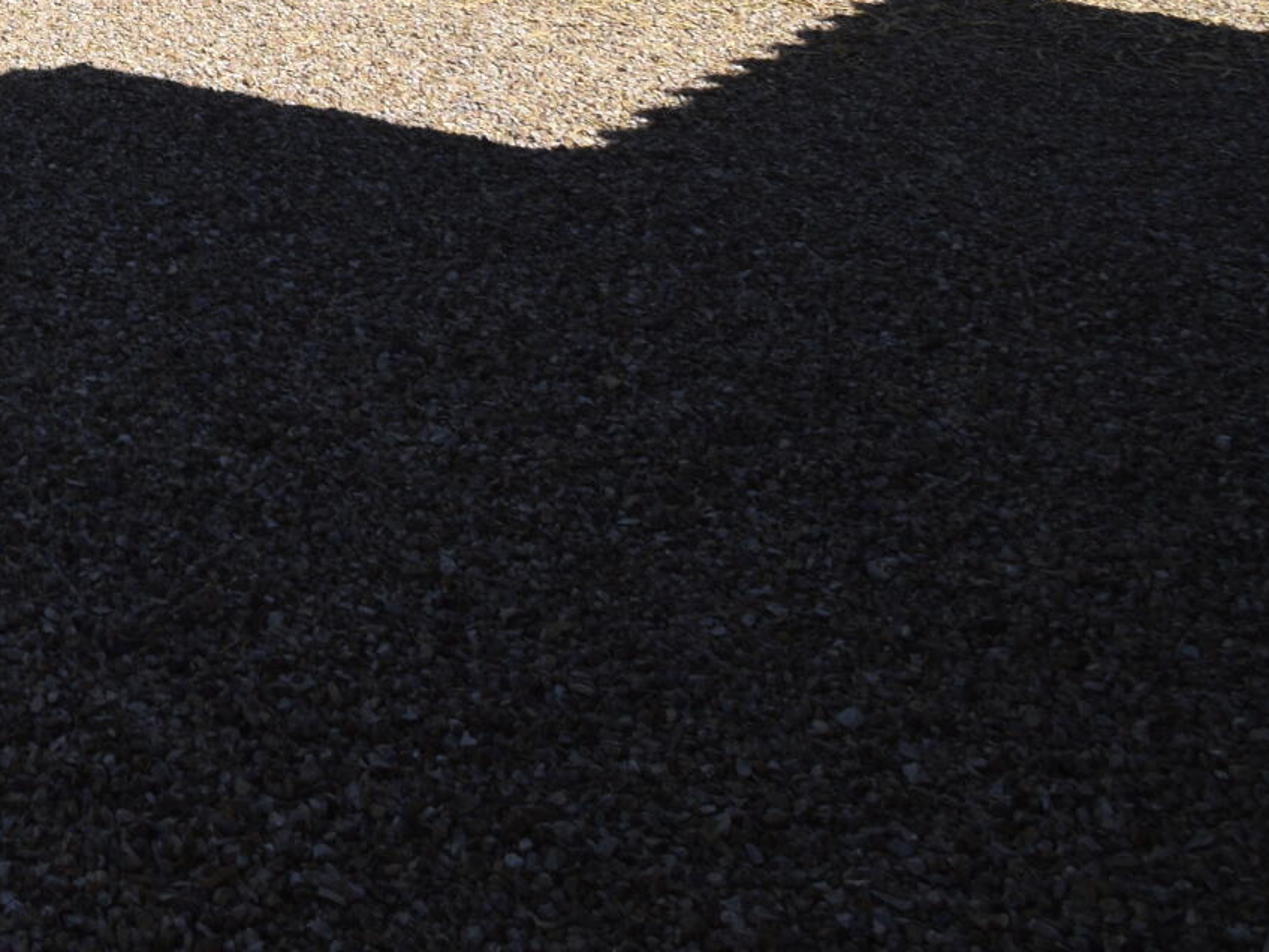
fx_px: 1870
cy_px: -377
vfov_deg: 24.0
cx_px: -370
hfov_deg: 30.0
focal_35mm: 51
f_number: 10
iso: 100
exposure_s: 1/200
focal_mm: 10
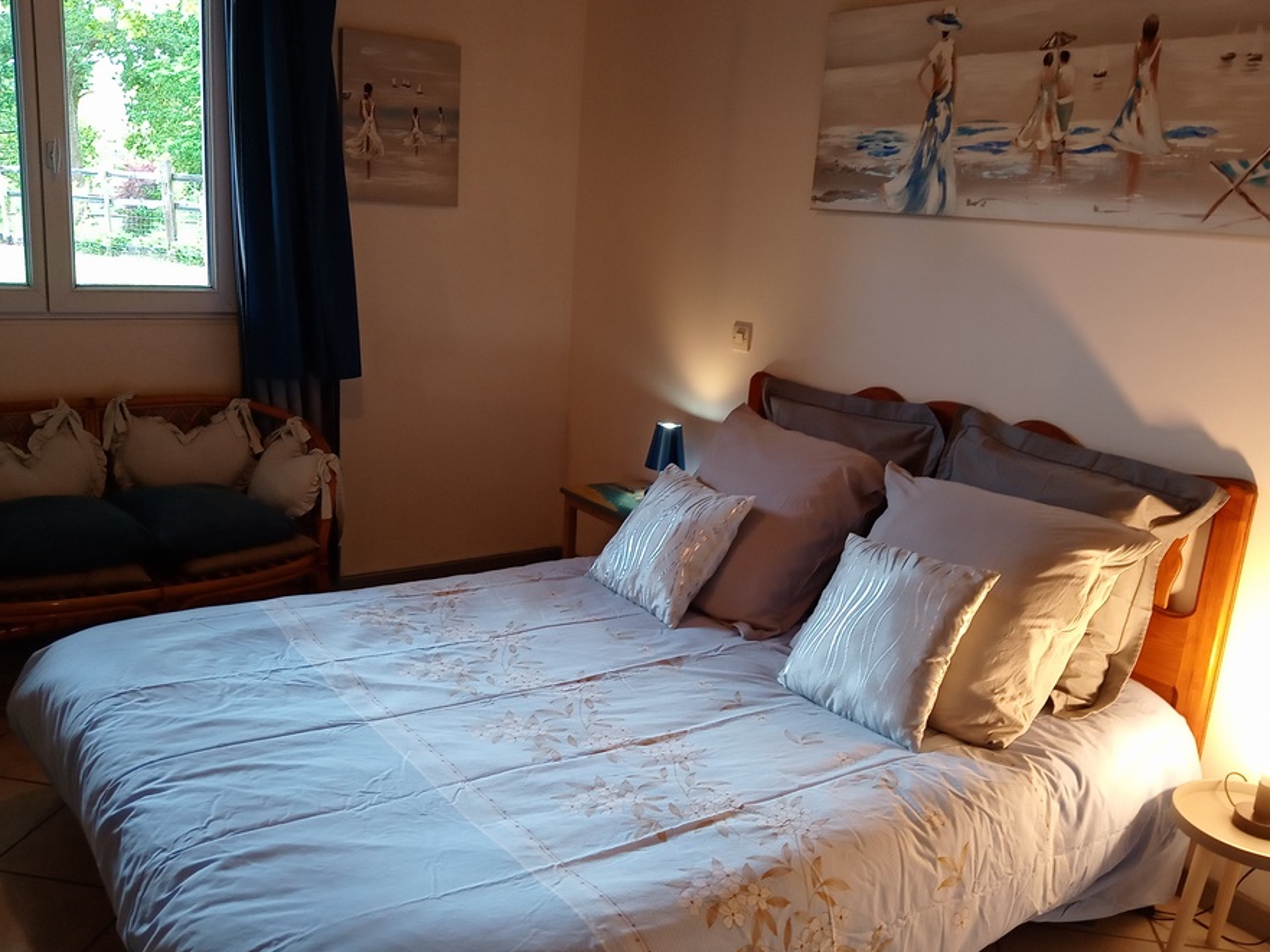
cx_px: 641
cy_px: 501
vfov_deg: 58.9
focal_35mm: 23
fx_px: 844
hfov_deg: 73.9
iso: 202
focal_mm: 3.87
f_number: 2
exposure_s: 1/33.3
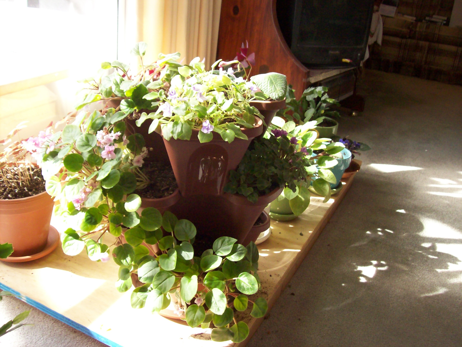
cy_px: 174
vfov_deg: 39.6
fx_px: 480
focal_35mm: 36
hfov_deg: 51.4
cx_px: 231
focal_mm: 6
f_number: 2.7
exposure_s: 1/128
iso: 262
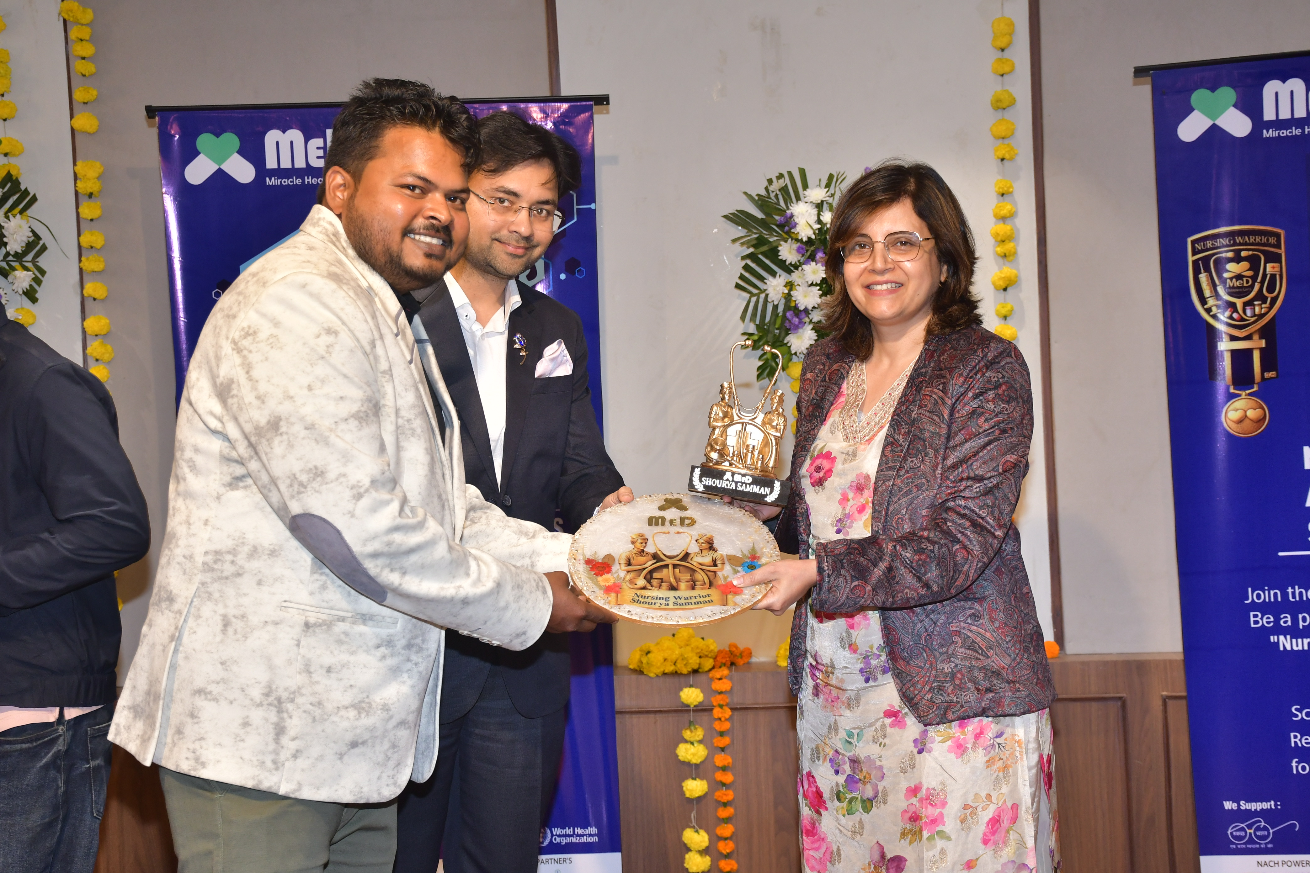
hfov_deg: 33.4
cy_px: 436
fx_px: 2183
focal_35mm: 60
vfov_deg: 22.6
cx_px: 655
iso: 640
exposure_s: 1/125
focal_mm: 40
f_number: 5.6
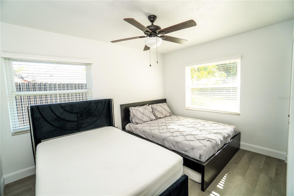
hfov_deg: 100.4
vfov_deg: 77.3
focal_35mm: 15
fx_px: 122
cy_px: 98
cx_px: 147
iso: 500
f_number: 5
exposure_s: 1/125
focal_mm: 10
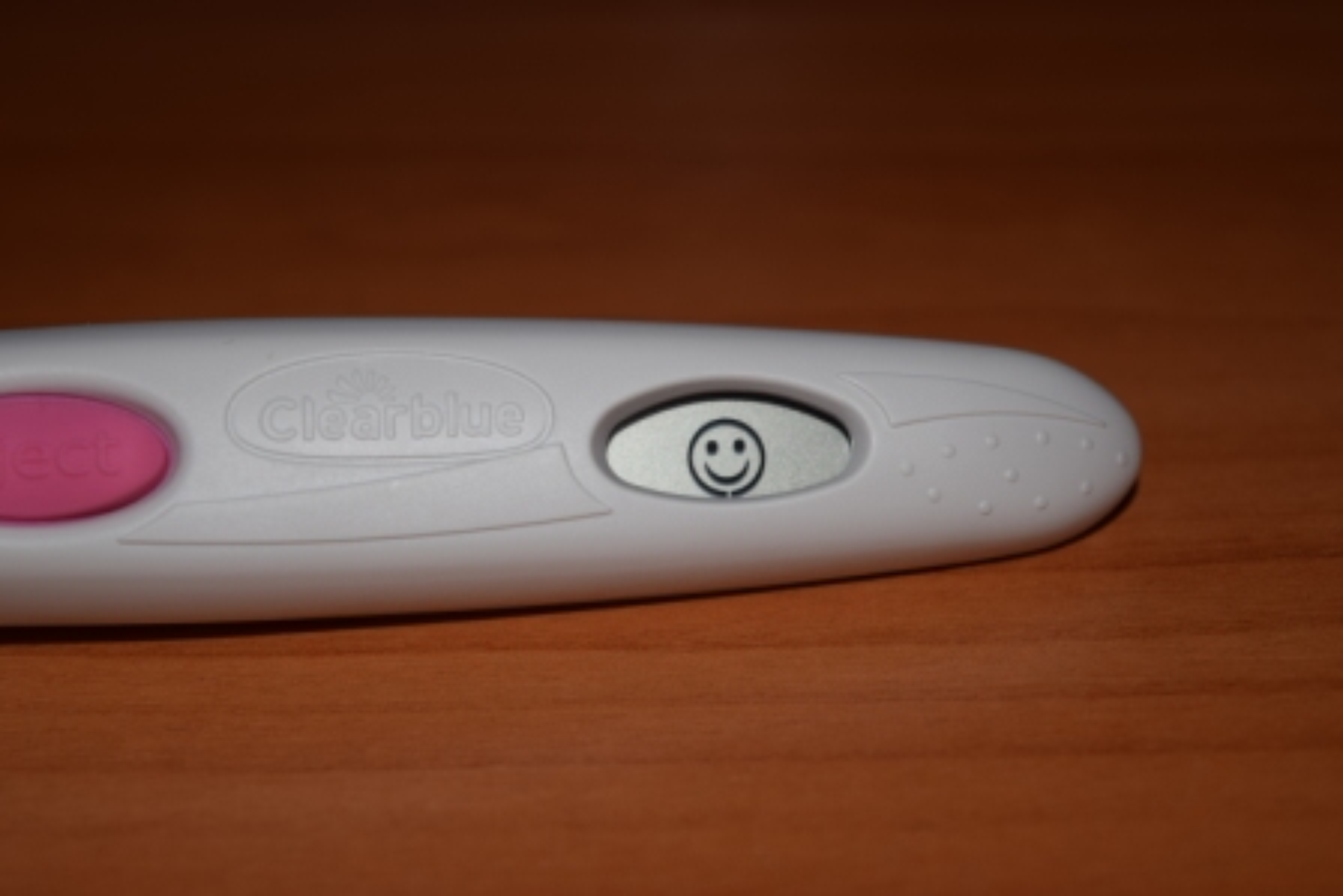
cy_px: 448
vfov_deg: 16.6
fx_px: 3079
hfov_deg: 24.6
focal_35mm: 82
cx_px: 672
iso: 100
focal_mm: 55
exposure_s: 1/60
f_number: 5.6
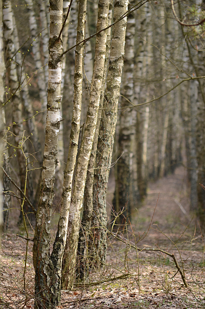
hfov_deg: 4.1
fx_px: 2892
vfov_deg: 6.1
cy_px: 171
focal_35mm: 337
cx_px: 113
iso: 200
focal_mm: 200
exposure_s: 1/160
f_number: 5.6
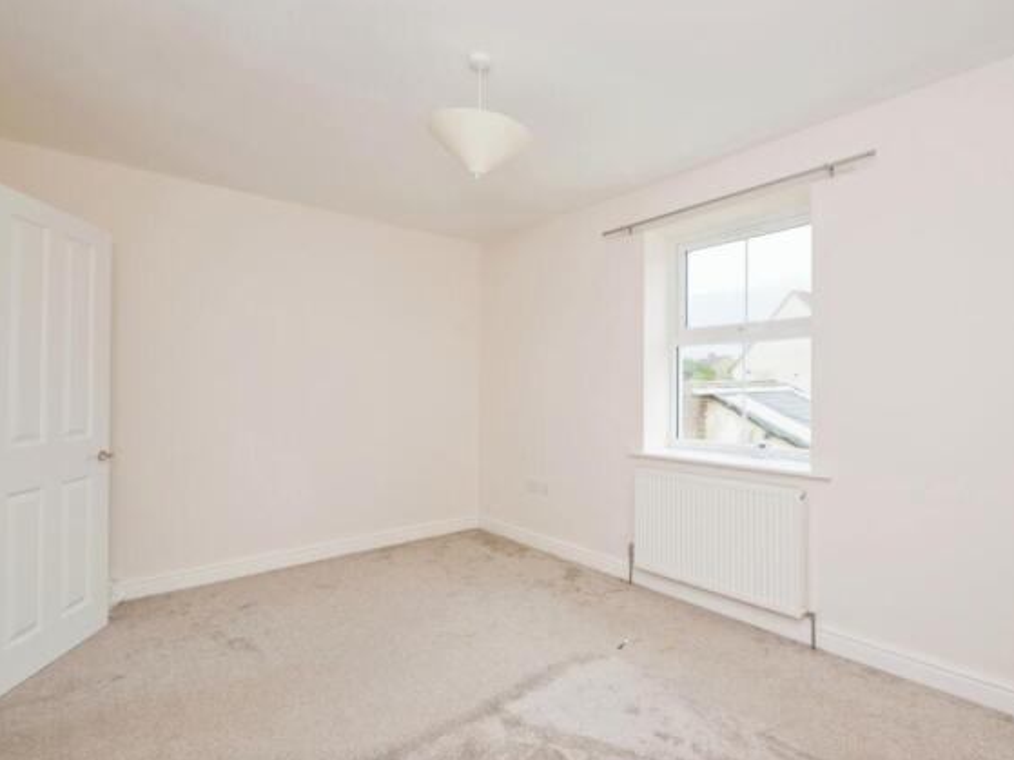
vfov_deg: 71.6
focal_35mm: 18
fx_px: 527
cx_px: 560
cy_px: 378
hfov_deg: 87.5
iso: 400
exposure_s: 1/250
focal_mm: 16
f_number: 9
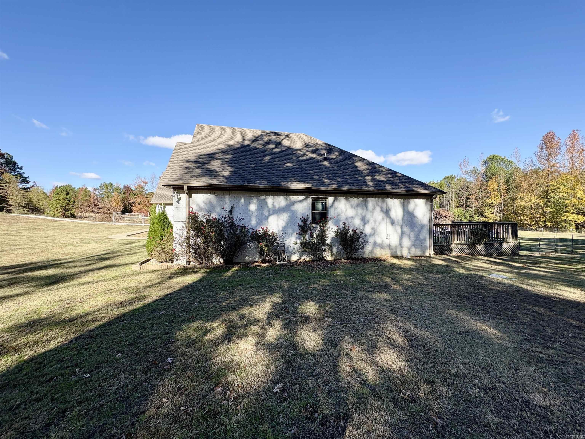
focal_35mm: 14
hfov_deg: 102.1
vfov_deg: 85.7
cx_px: 292
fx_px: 237
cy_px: 220
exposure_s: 1/756
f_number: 2.2
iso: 50
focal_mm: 2.22
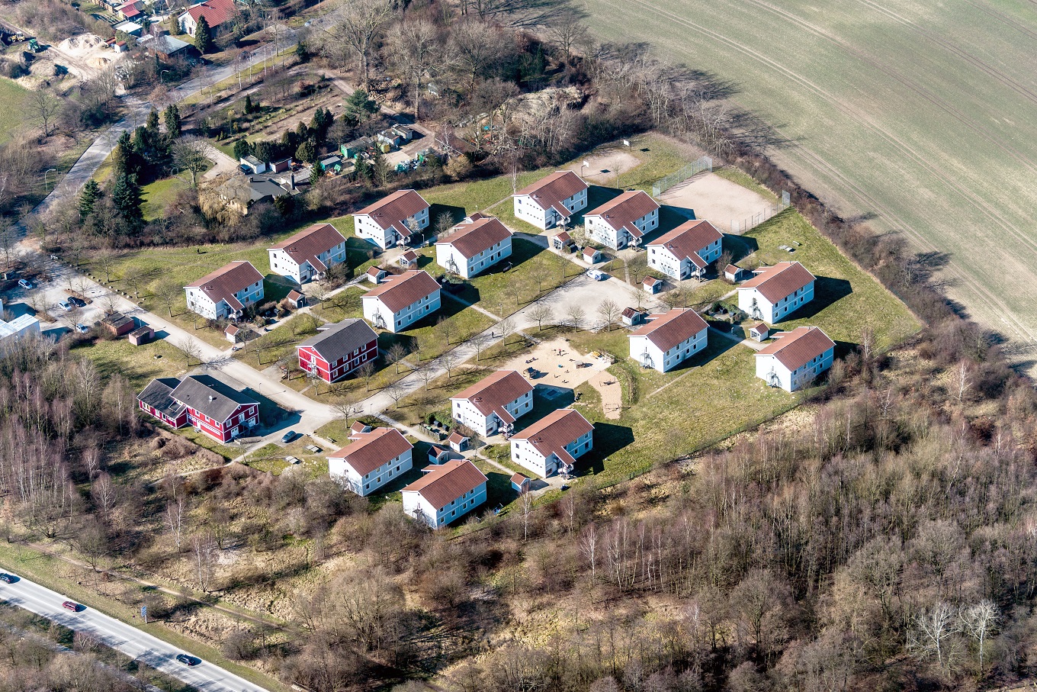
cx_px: 518
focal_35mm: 105
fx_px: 3025
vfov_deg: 13.0
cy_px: 346
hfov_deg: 19.5
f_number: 4.8
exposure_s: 1/640
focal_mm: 105
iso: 140
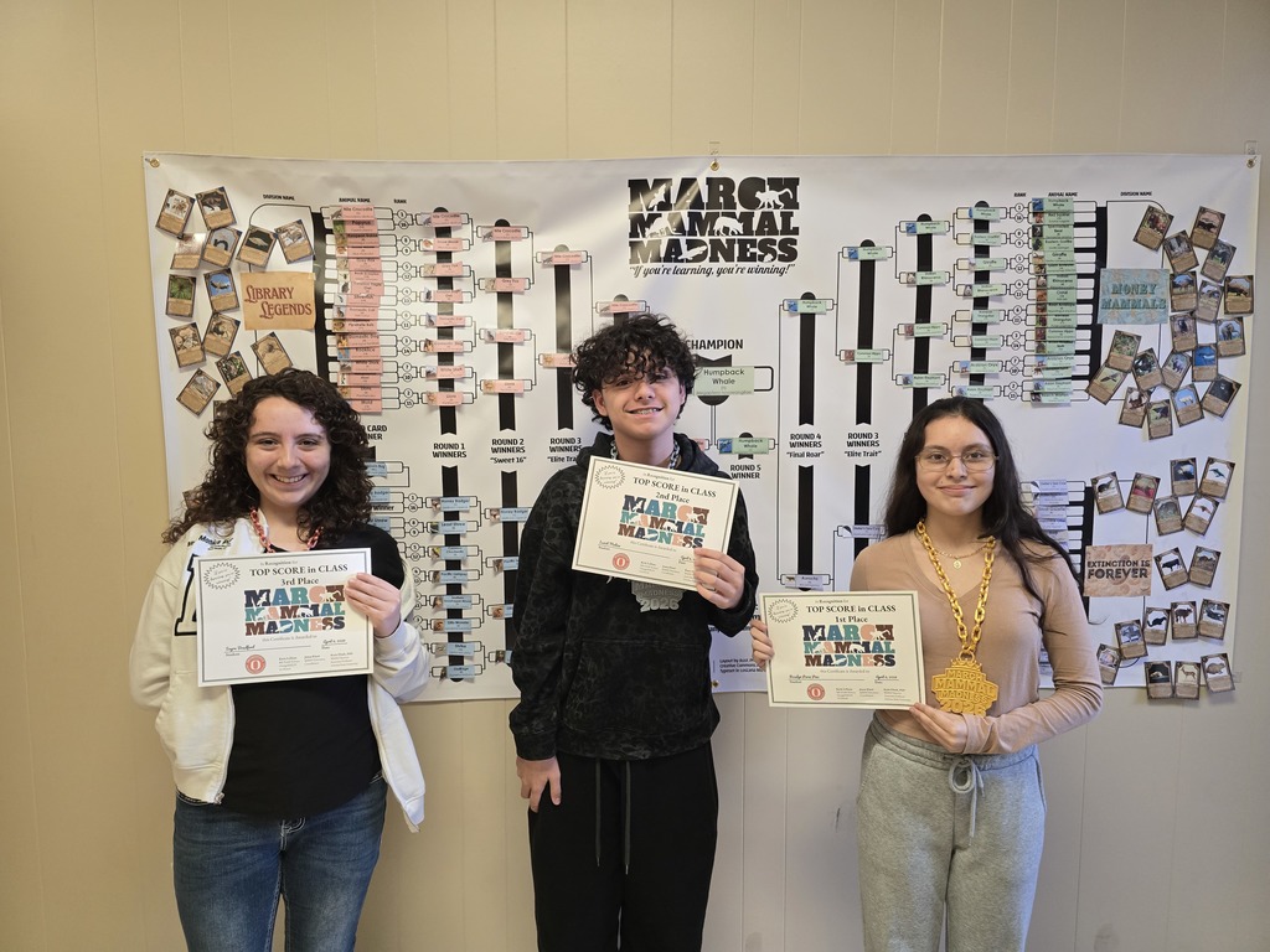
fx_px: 844
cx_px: 635
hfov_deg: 73.9
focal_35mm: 23
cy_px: 476
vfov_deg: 58.9
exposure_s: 1/120
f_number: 1.7
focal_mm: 6.3
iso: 500
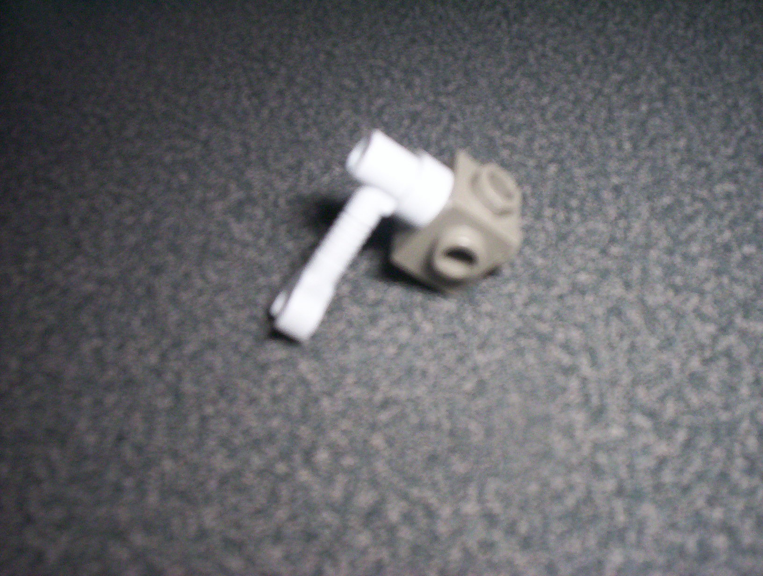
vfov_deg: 37.9
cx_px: 382
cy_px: 288
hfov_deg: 48.9
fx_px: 840
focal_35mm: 38
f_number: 4.5
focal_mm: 4.99
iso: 140
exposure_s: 1/60
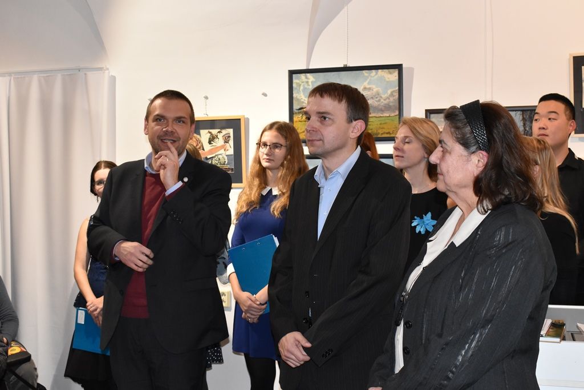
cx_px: 292
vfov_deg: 29.9
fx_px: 730
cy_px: 195
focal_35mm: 45
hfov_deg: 43.6
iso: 2200
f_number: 8
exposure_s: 1/60
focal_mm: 30
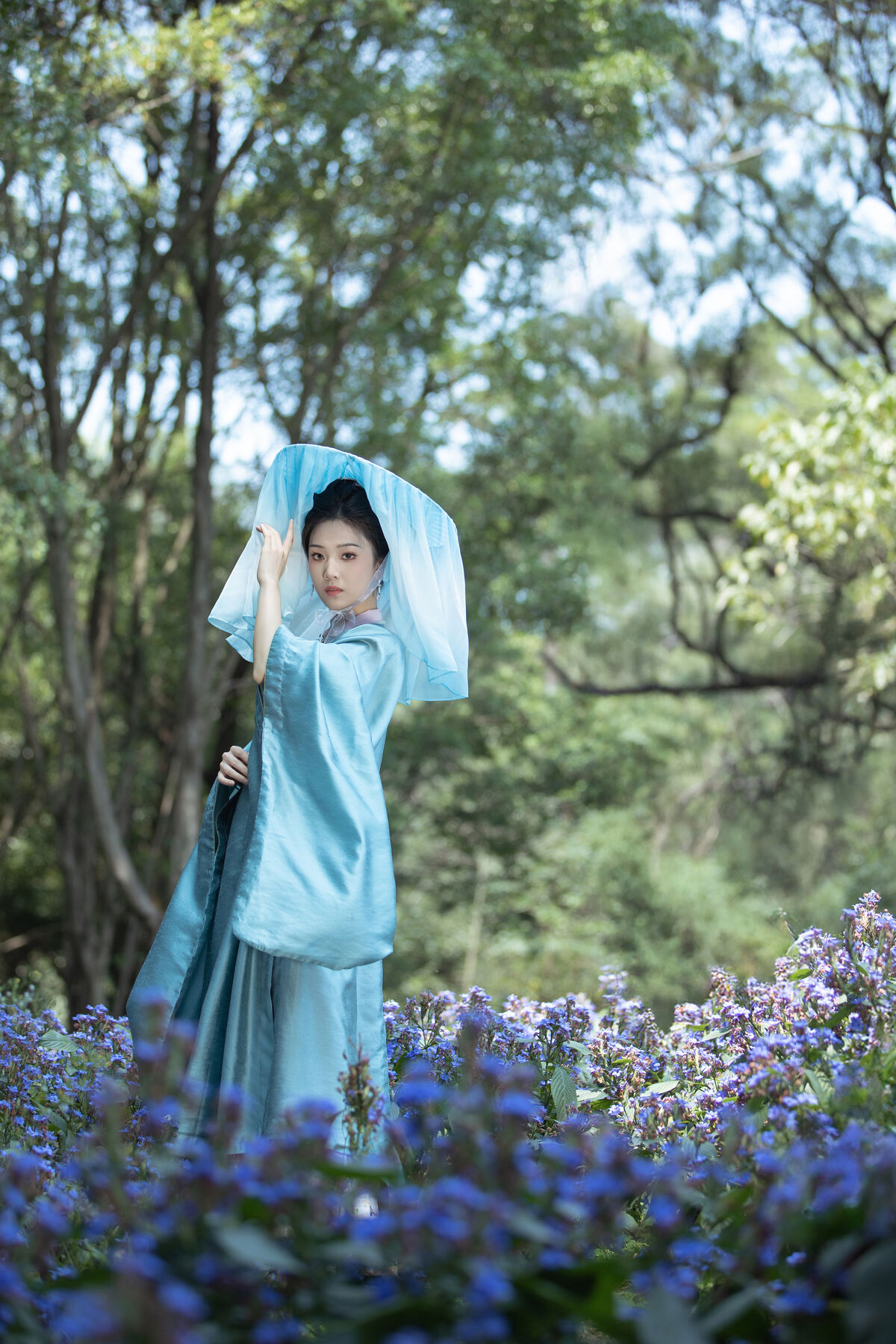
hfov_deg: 16.1
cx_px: 448
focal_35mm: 85
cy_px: 672
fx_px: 3173
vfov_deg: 23.9
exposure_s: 1/400
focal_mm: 85
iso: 100
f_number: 2.8
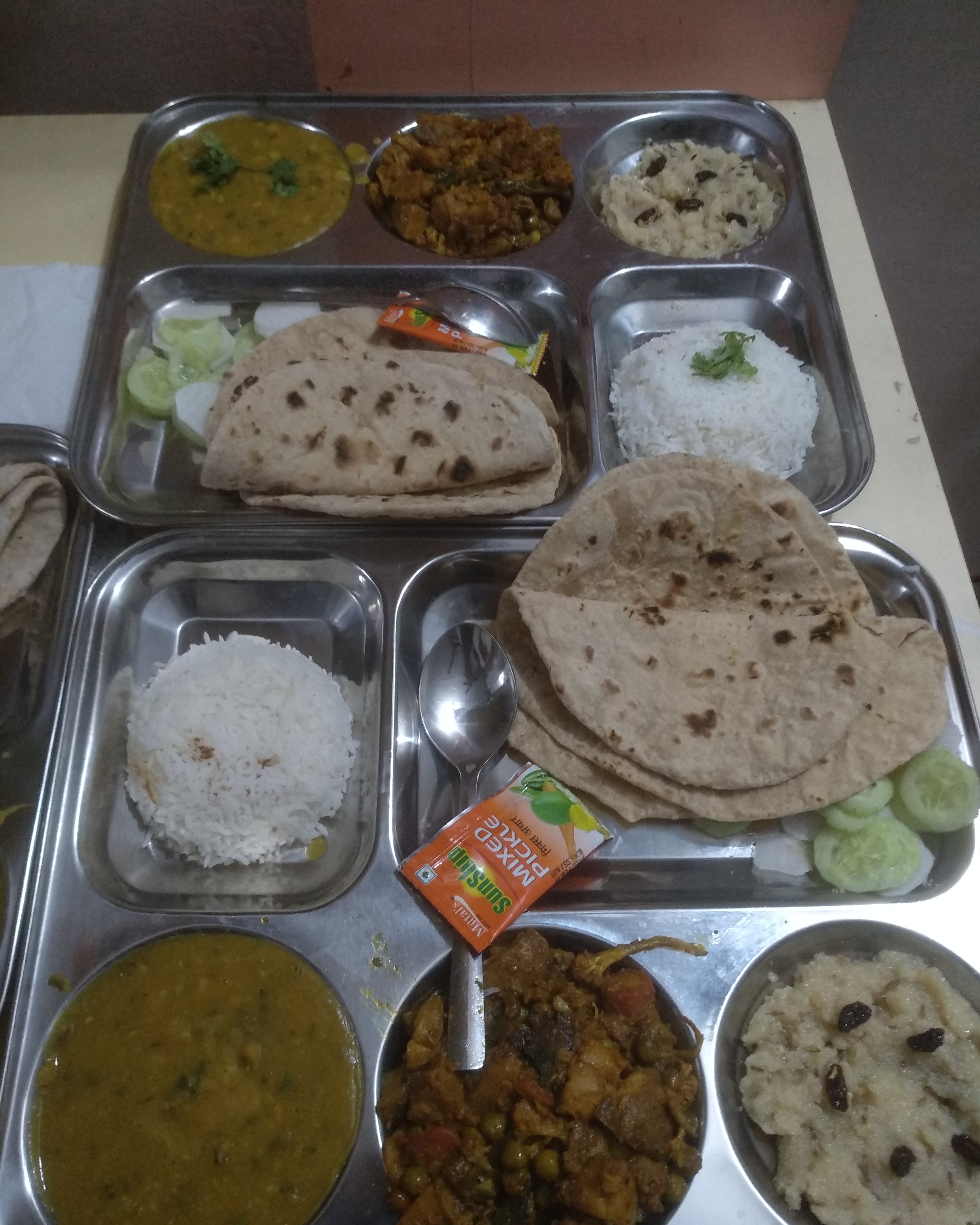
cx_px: 491
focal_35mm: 23
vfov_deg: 72.5
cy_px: 651
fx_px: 834
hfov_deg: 60.9
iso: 640
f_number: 2.2
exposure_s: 1/25
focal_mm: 3.81
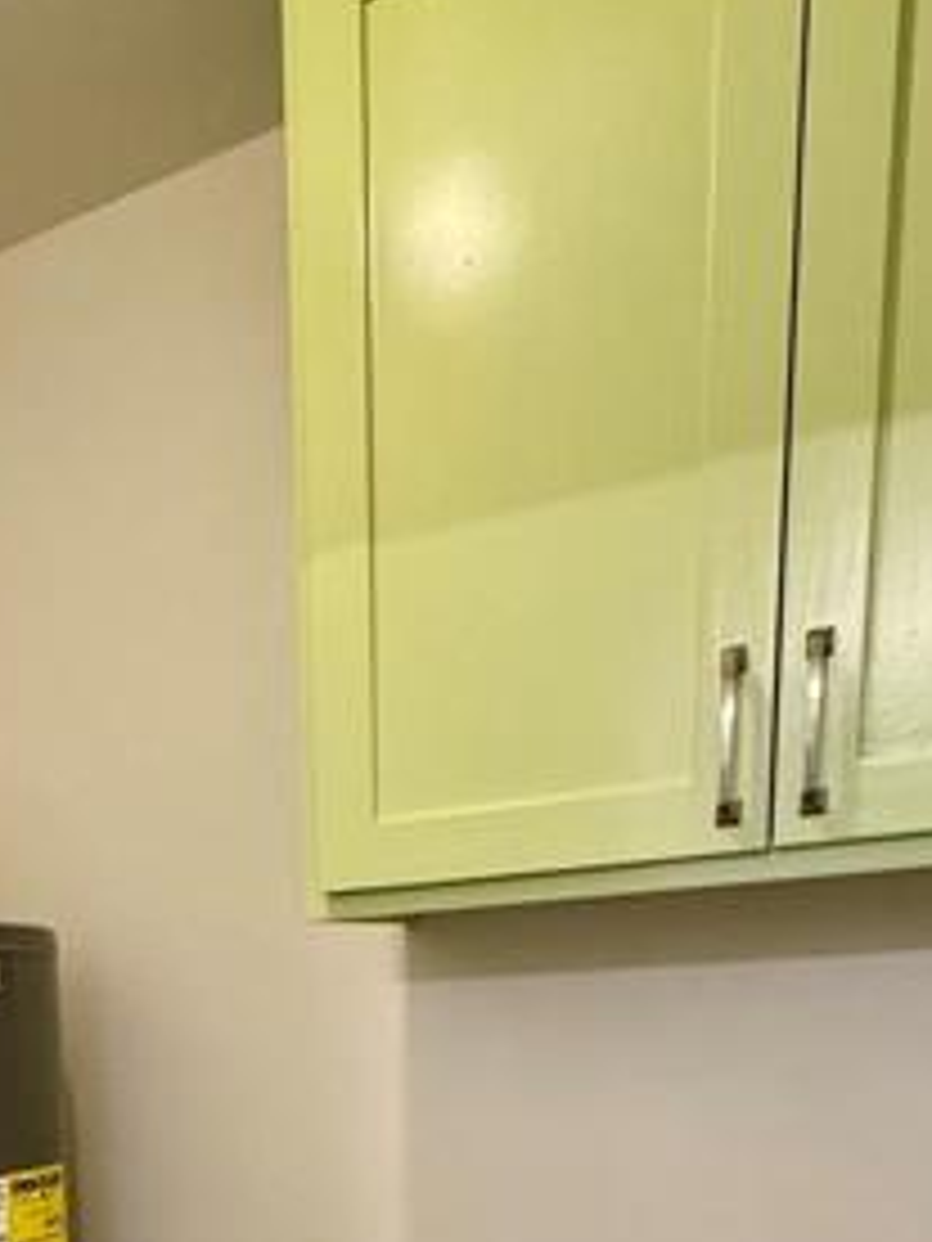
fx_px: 1400
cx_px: 90
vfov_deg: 40.3
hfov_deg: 34.7
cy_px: 1310
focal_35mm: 39
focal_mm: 2.22
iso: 640
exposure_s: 1/60
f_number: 2.2
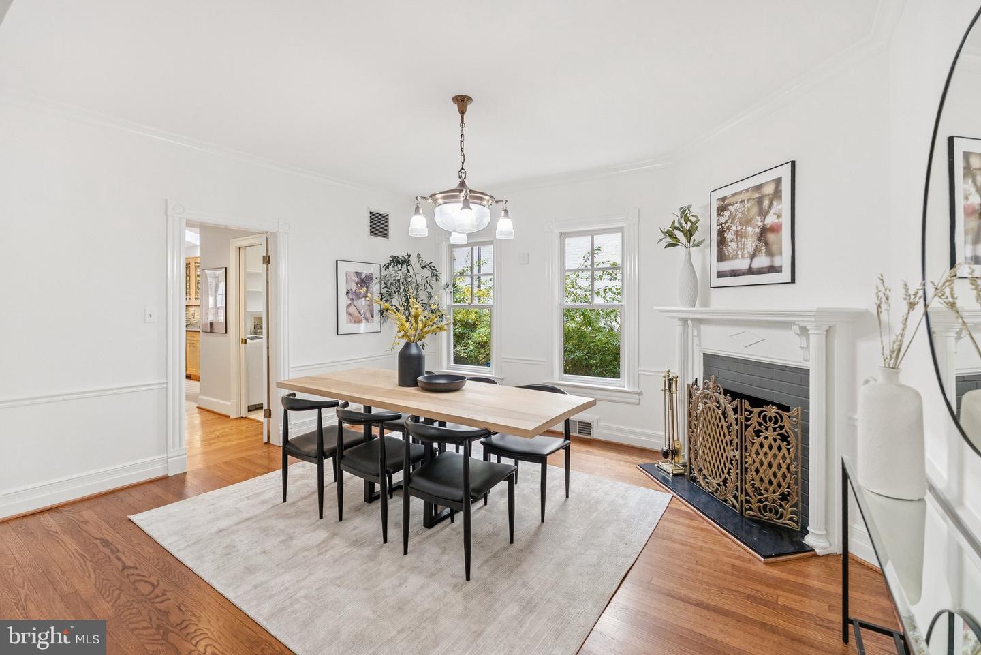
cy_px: 328
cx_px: 490
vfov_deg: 73.8
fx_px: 436
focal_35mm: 16
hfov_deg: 96.7
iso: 1600
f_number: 4
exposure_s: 1/125
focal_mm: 16
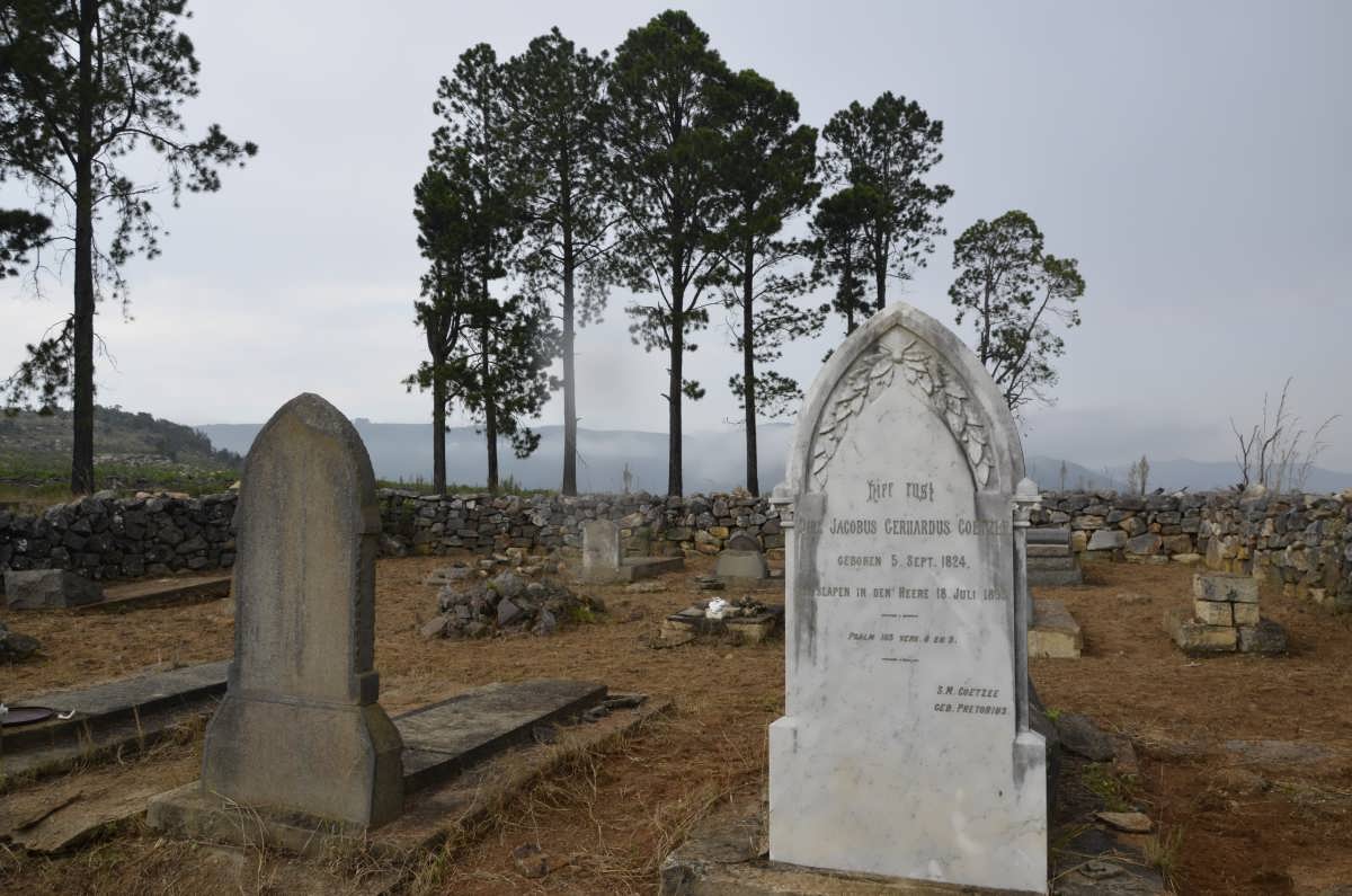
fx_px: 1012
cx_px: 676
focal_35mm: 27
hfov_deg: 67.5
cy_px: 448
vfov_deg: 47.7
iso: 200
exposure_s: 1/250
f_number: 8
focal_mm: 18
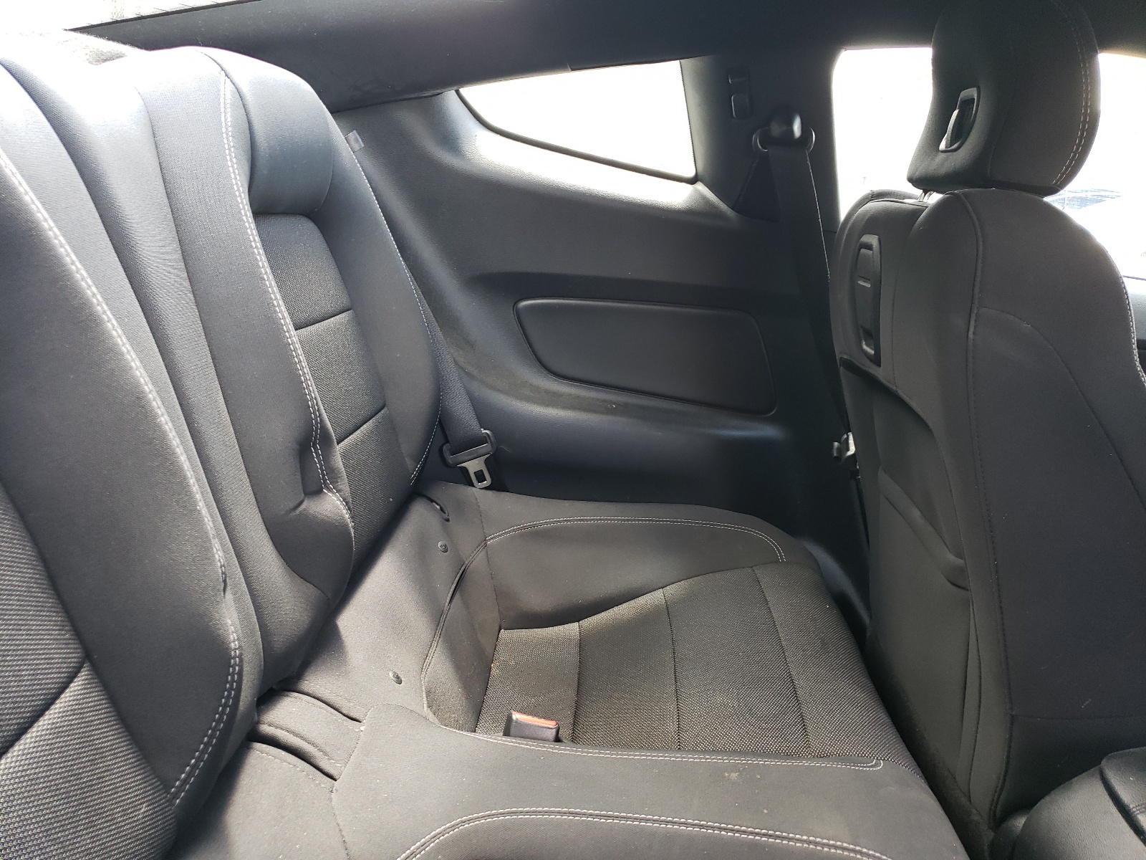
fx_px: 861
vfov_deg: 53.1
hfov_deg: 67.3
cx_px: 573
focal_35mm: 26
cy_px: 430
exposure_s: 1/50
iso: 64
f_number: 1.5
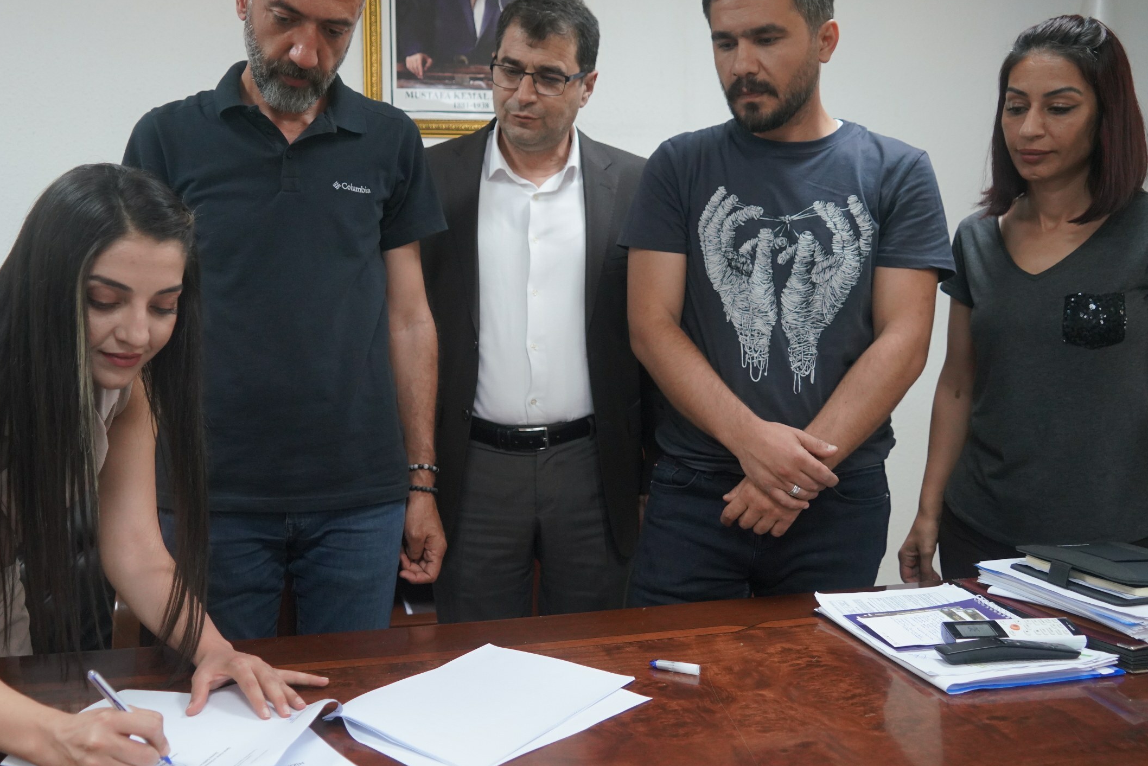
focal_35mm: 34
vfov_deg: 38.9
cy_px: 363
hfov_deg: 55.6
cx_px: 501
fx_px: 1084
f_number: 4
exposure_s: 1/160
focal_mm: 24
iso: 2500
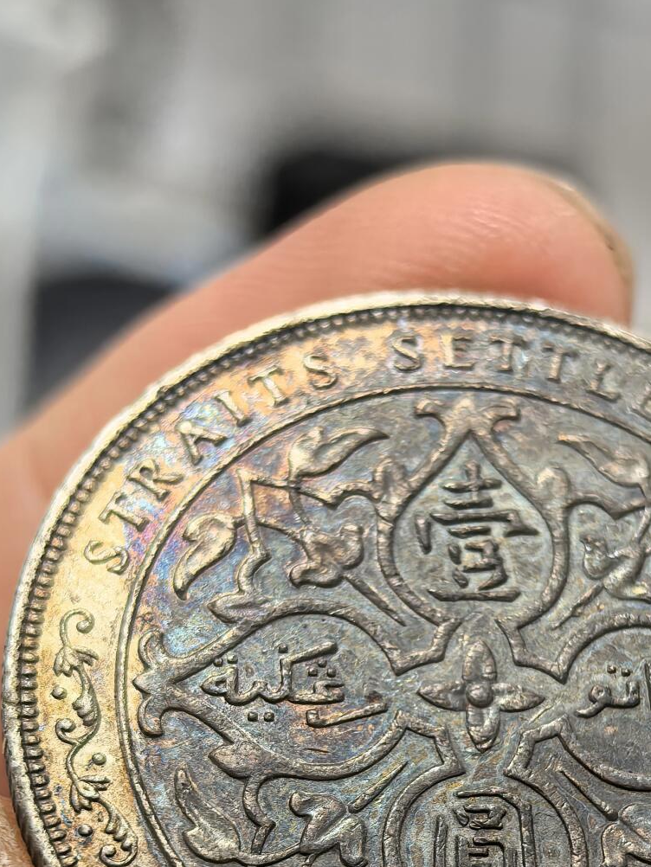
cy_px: 721
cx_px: 468
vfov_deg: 20.0
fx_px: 2431
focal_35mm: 97
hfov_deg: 15.2
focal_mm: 6.98
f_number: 2
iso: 250
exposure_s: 1/100
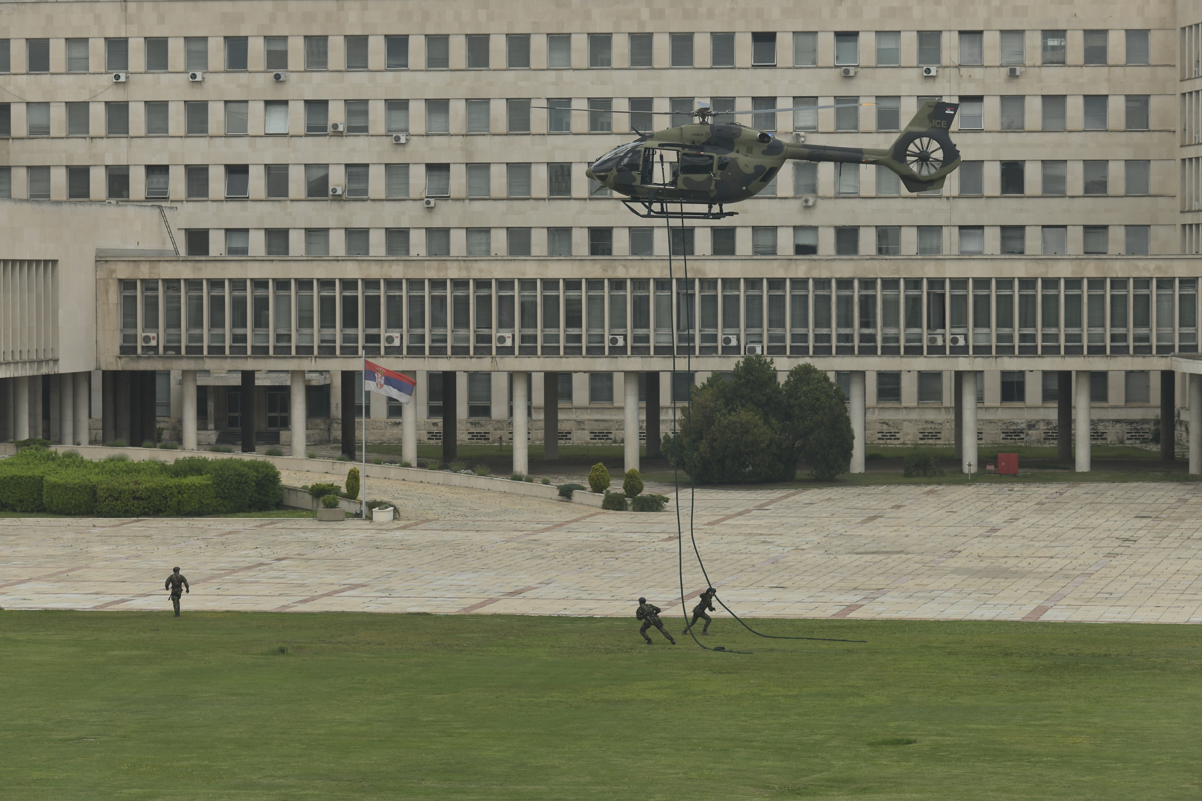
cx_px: 601
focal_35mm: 140
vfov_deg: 9.8
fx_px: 4674
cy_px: 400
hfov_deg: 14.7
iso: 800
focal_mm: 140
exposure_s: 1/3200
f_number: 5
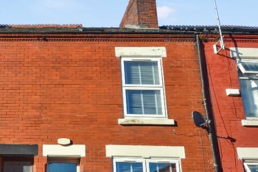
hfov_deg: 46.6
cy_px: 145
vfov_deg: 33.8
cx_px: 35
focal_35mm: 38
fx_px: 272
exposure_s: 1/200
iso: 100
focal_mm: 12
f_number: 7.1
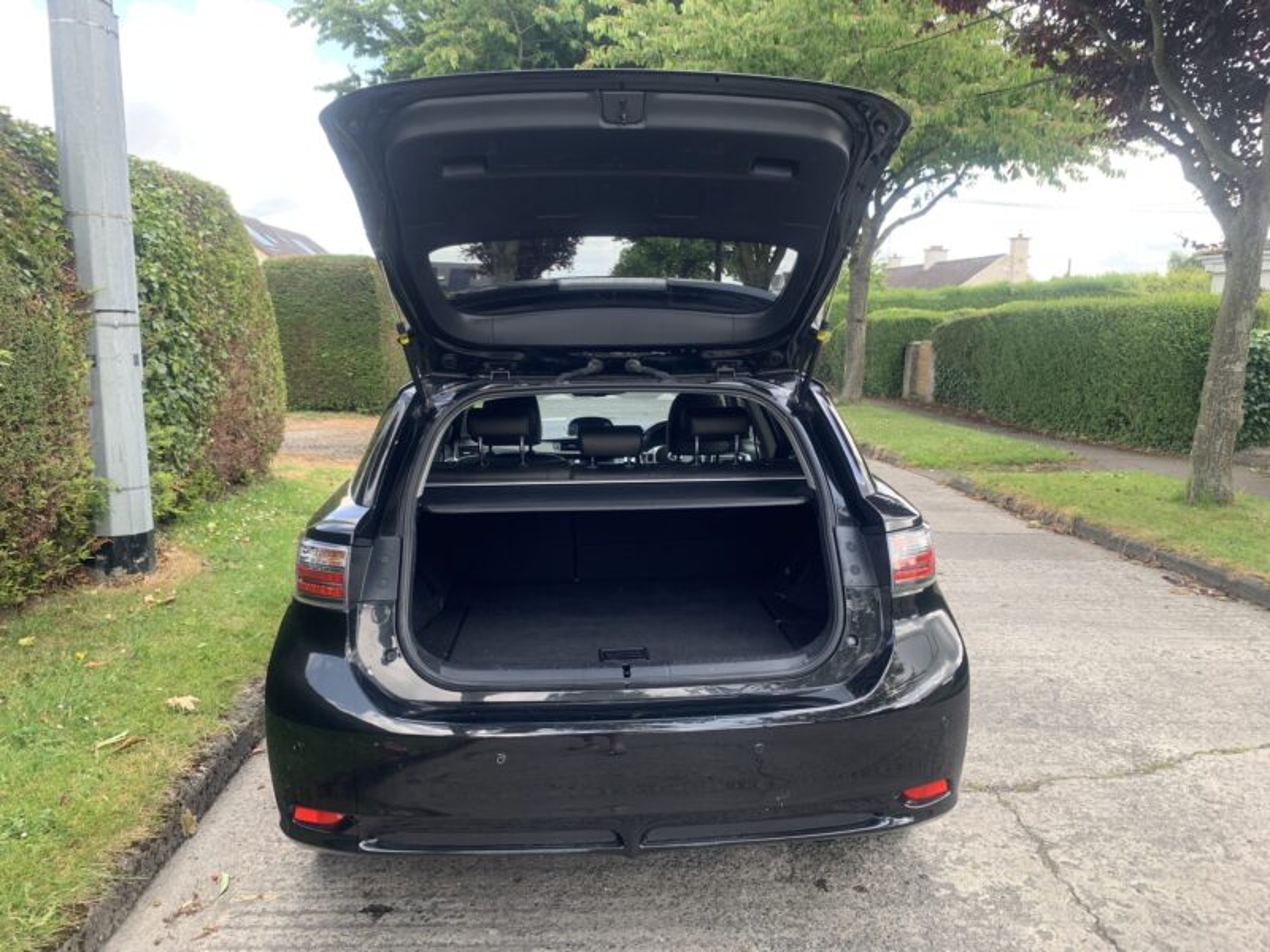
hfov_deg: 67.3
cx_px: 635
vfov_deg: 53.1
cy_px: 476
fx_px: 954
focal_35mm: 26
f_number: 1.8
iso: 25
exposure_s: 1/202
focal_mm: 4.25
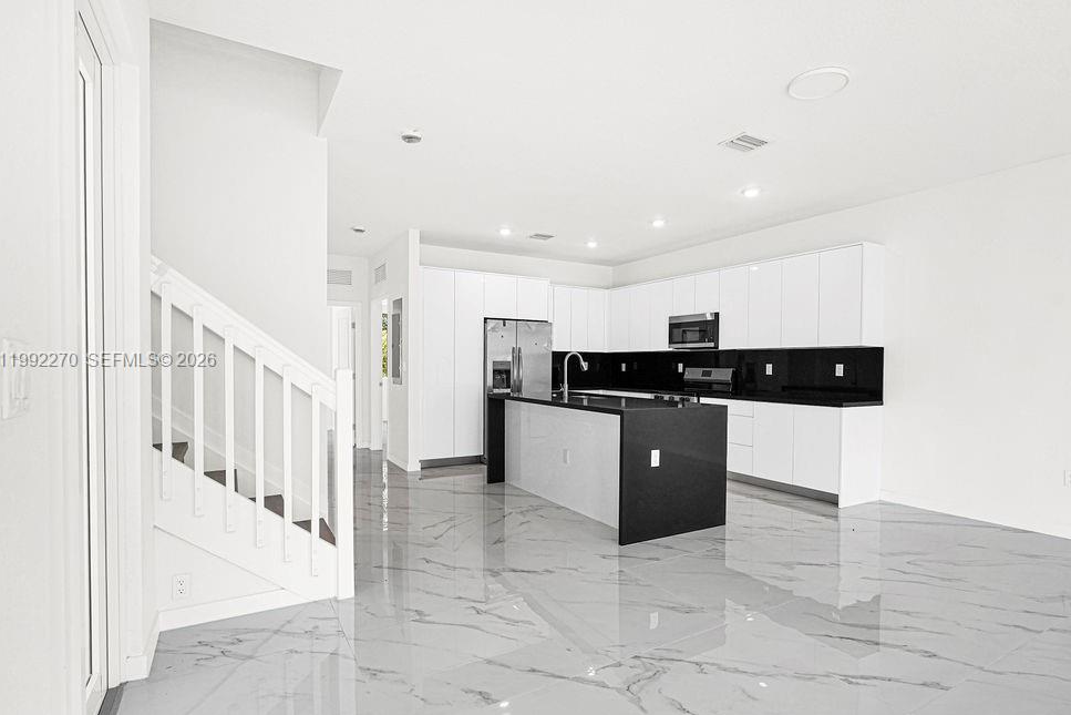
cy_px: 361
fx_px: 536
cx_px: 548
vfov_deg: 67.4
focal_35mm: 18
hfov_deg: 90.0
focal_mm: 17
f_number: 7.1
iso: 500
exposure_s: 1/30
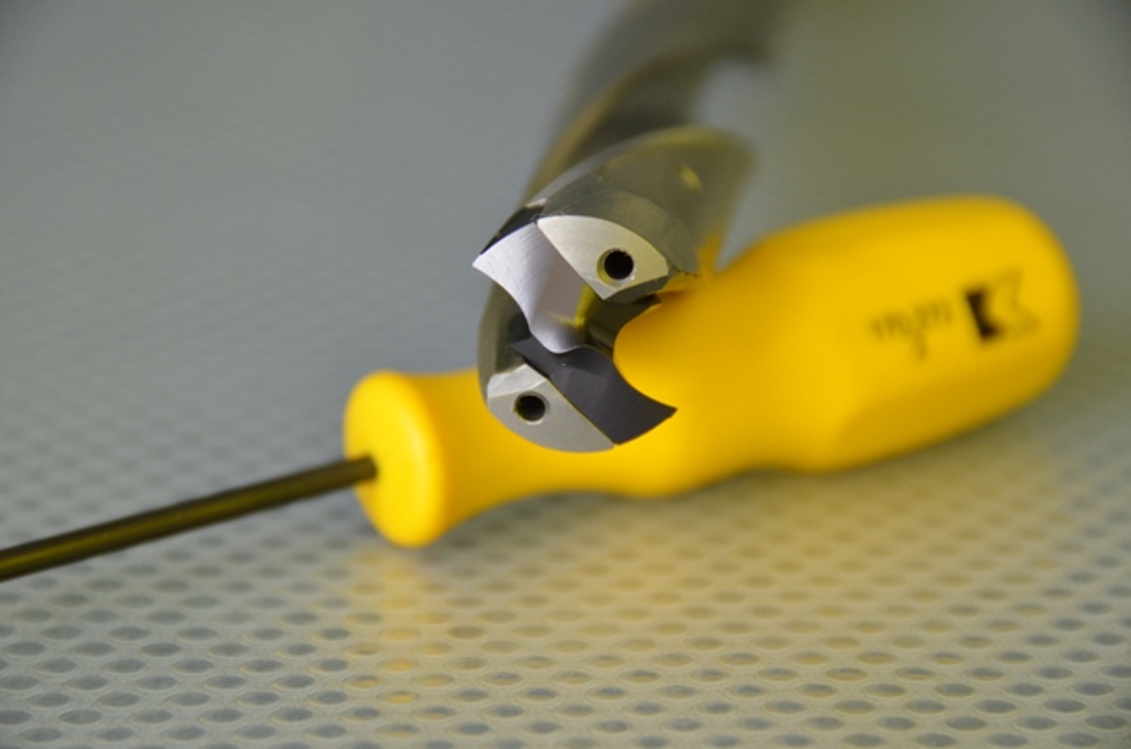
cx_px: 566
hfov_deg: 11.0
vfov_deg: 7.3
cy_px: 374
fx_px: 5879
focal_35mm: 188
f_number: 5.6
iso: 800
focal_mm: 125
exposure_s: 1/125
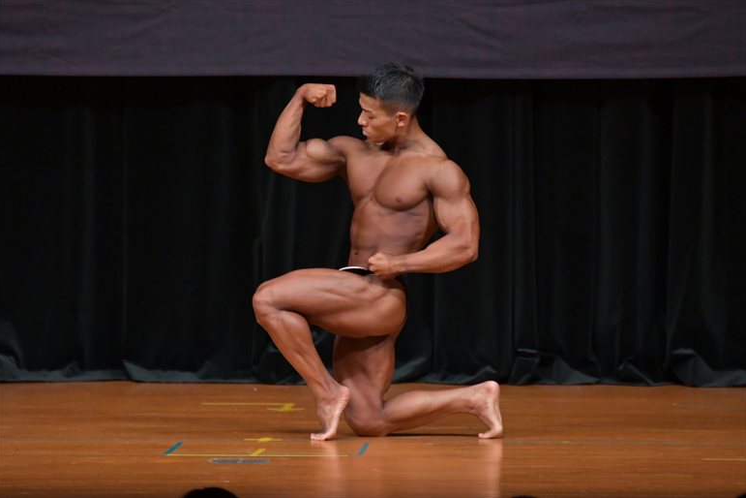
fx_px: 7812
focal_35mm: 377
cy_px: 249
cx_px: 372
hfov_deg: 5.5
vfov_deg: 3.6
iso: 4000
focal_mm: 250
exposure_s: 1/400
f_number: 5.6
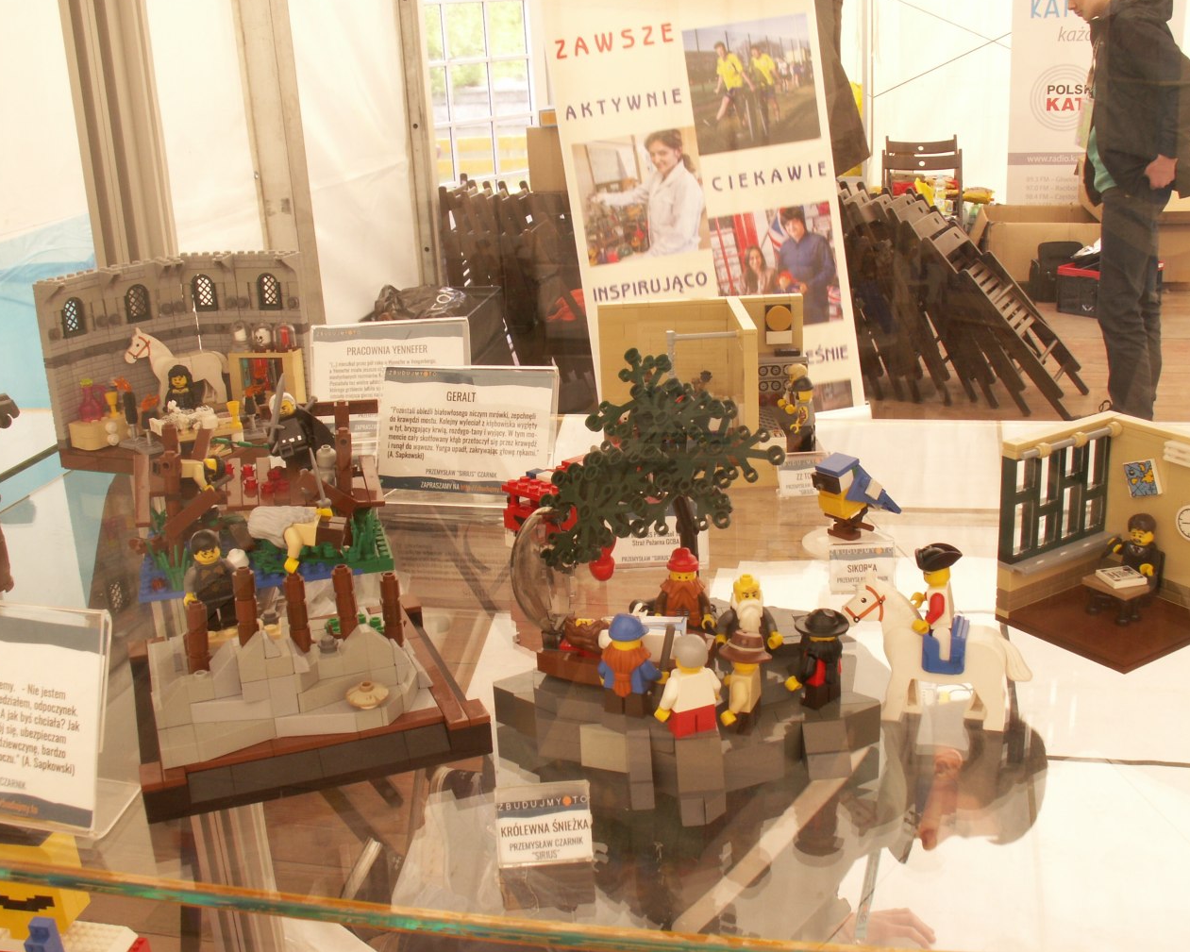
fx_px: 1303
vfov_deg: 40.1
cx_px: 602
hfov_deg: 49.1
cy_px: 470
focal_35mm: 37
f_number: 6.3
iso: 50
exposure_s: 1/25
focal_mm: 5.86
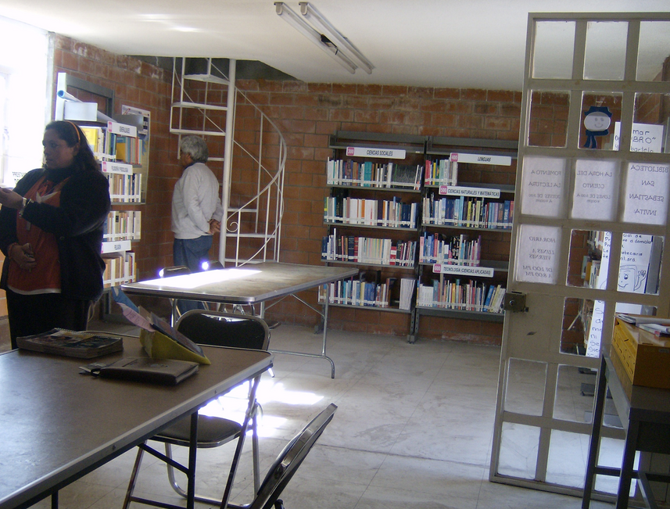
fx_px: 836
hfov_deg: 43.7
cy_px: 302
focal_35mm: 43
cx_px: 317
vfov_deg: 33.8
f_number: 2.8
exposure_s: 1/64
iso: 121
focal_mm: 6
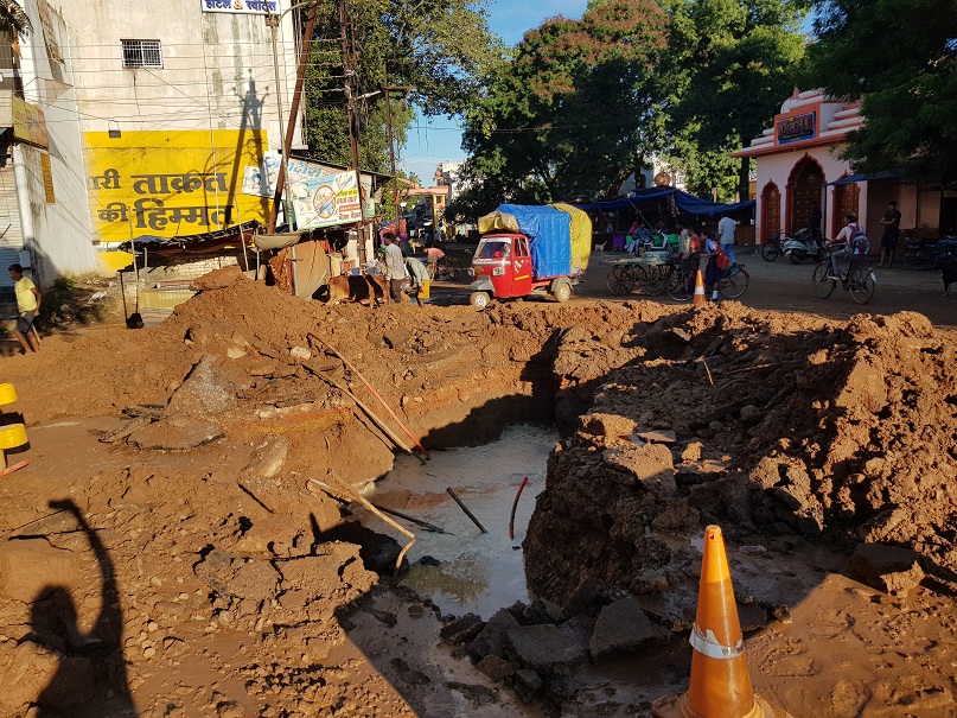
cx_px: 478
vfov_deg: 53.1
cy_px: 359
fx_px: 719
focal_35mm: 26
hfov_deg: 67.3
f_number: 1.7
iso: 40
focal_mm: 4.2
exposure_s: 1/2208
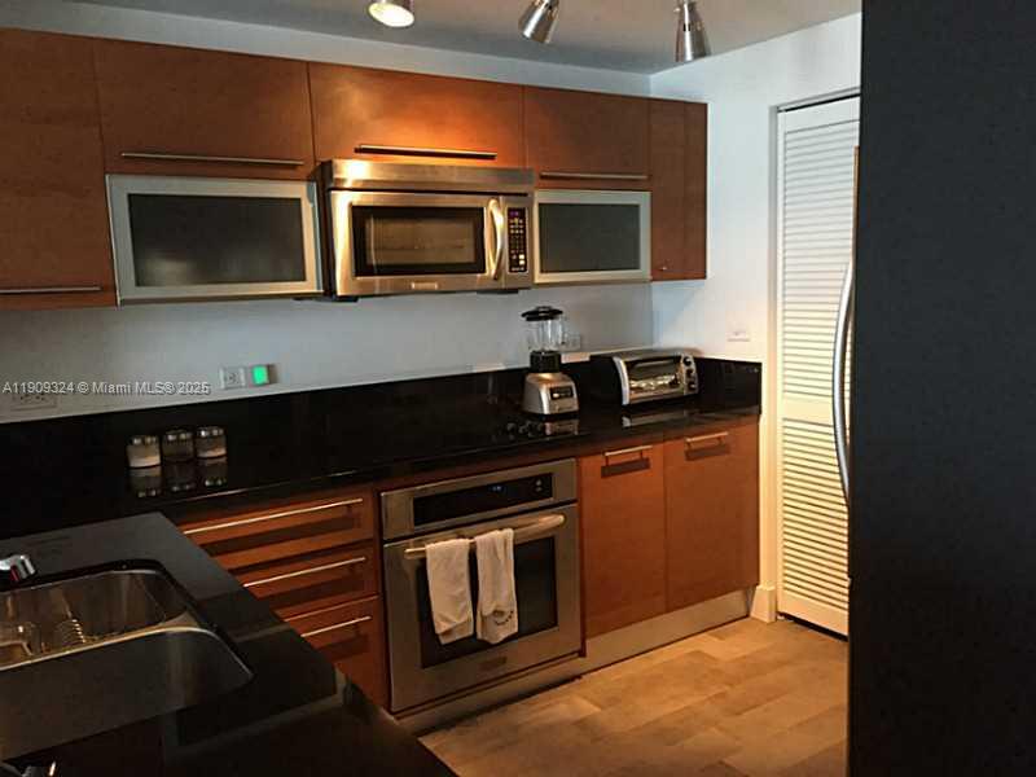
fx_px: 868
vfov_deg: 48.2
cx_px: 518
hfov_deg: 61.7
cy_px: 388
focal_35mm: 29
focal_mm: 4.15
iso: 250
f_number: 2.2
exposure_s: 1/24
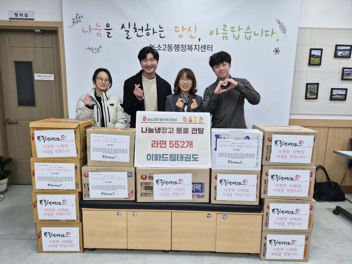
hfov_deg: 73.9
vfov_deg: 58.9
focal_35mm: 23
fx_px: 234
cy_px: 132
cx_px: 176
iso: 125
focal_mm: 5.4
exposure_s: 1/120
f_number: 1.8
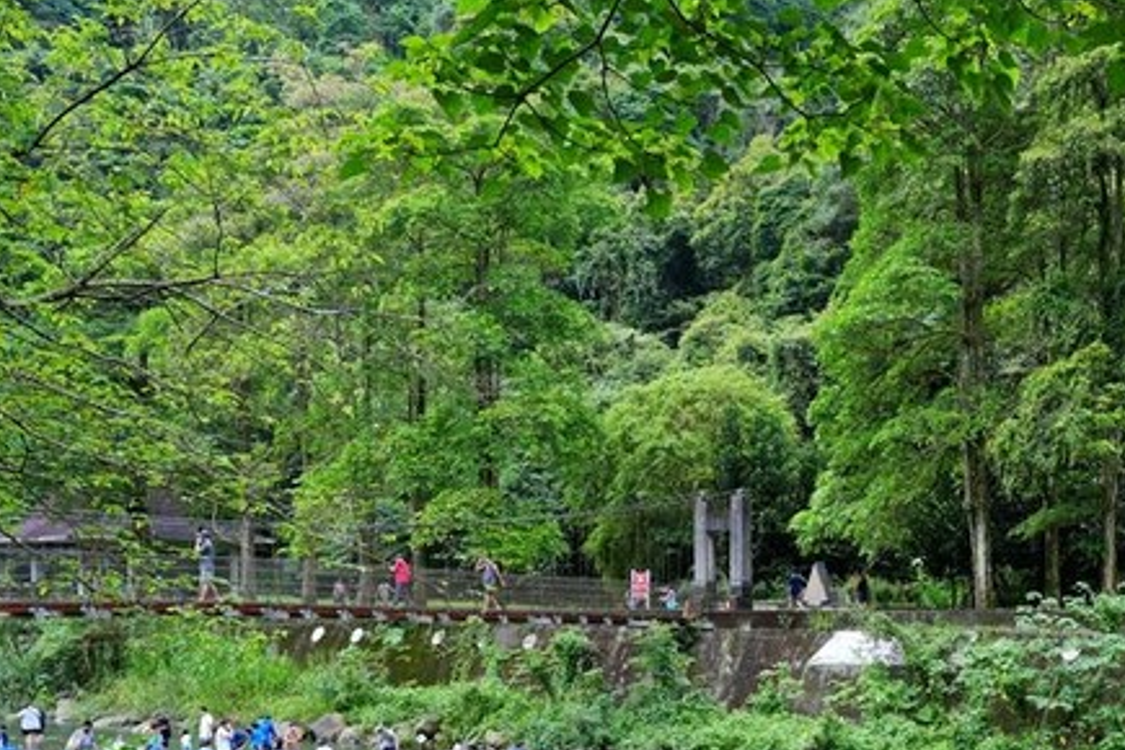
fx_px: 1344
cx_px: 998
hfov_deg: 42.0
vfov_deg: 30.2
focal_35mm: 43
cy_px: 639
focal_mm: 22
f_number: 4
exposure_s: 1/60
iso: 160
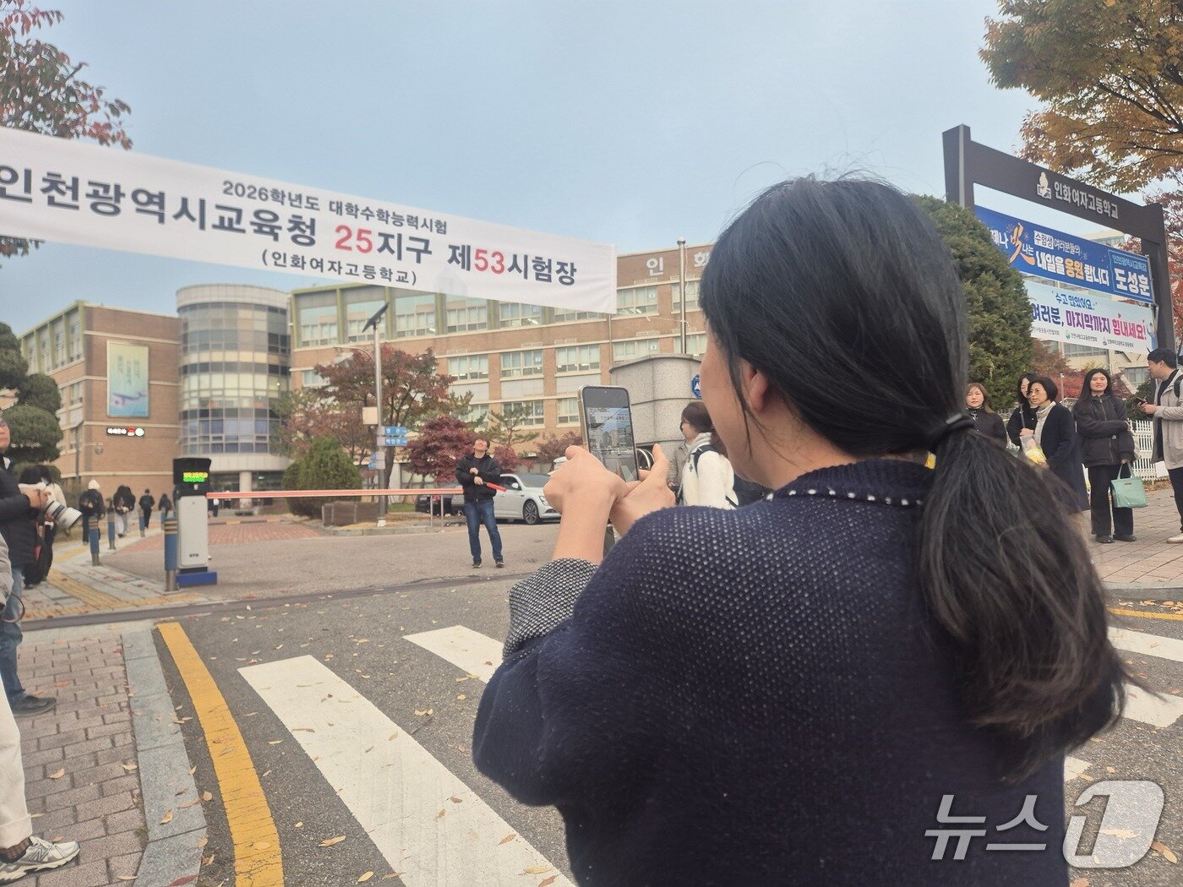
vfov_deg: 58.9
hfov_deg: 73.9
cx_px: 592
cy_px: 444
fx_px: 786
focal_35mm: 23
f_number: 1.8
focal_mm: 5.4
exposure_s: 1/180
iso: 80
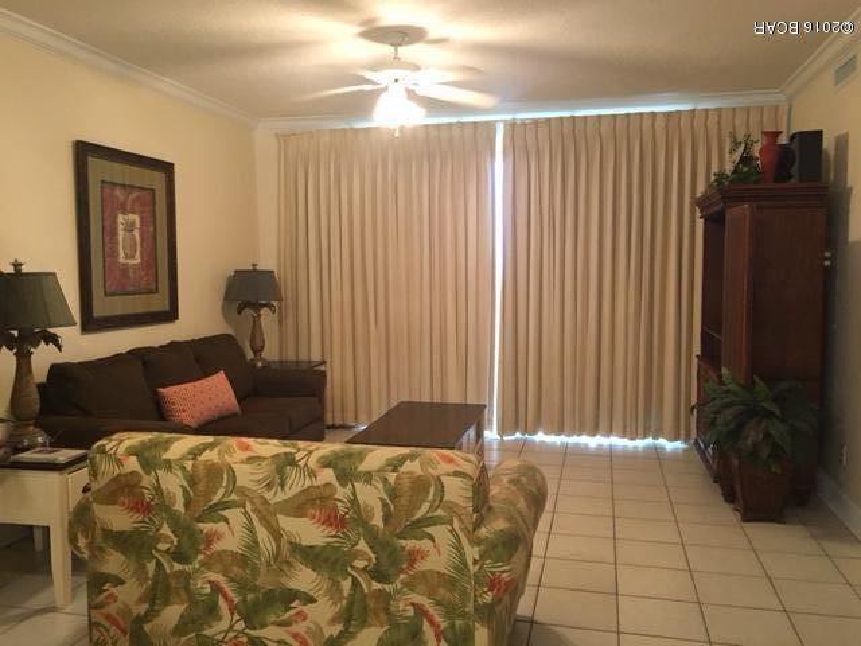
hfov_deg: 61.7
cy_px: 323
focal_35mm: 29
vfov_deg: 48.2
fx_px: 721
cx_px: 430
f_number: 2.2
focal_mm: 4.15
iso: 200
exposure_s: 1/17
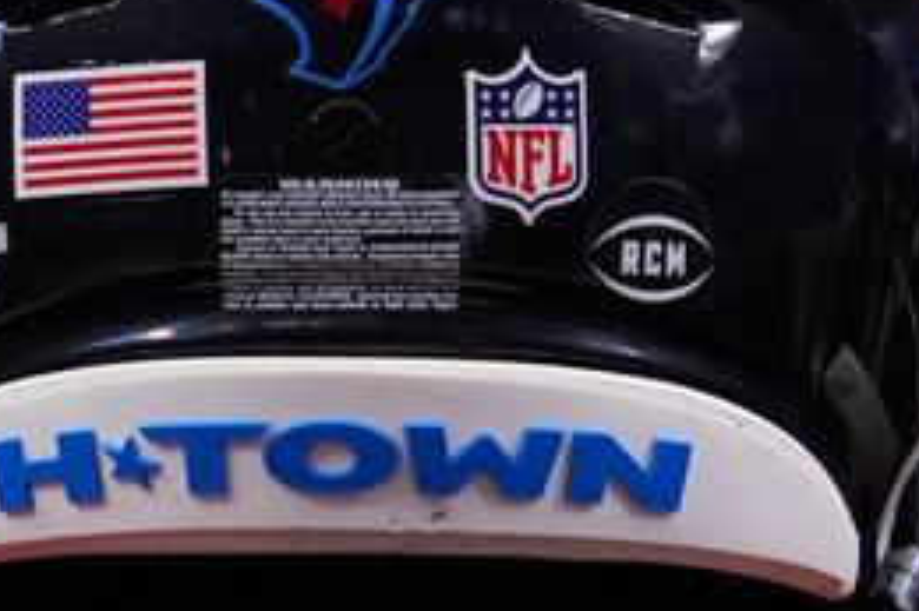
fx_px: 60307
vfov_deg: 0.6
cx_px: 403
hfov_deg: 0.9
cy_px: 645
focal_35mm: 2364
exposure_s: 1/2500
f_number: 2.8
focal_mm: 400
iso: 3200
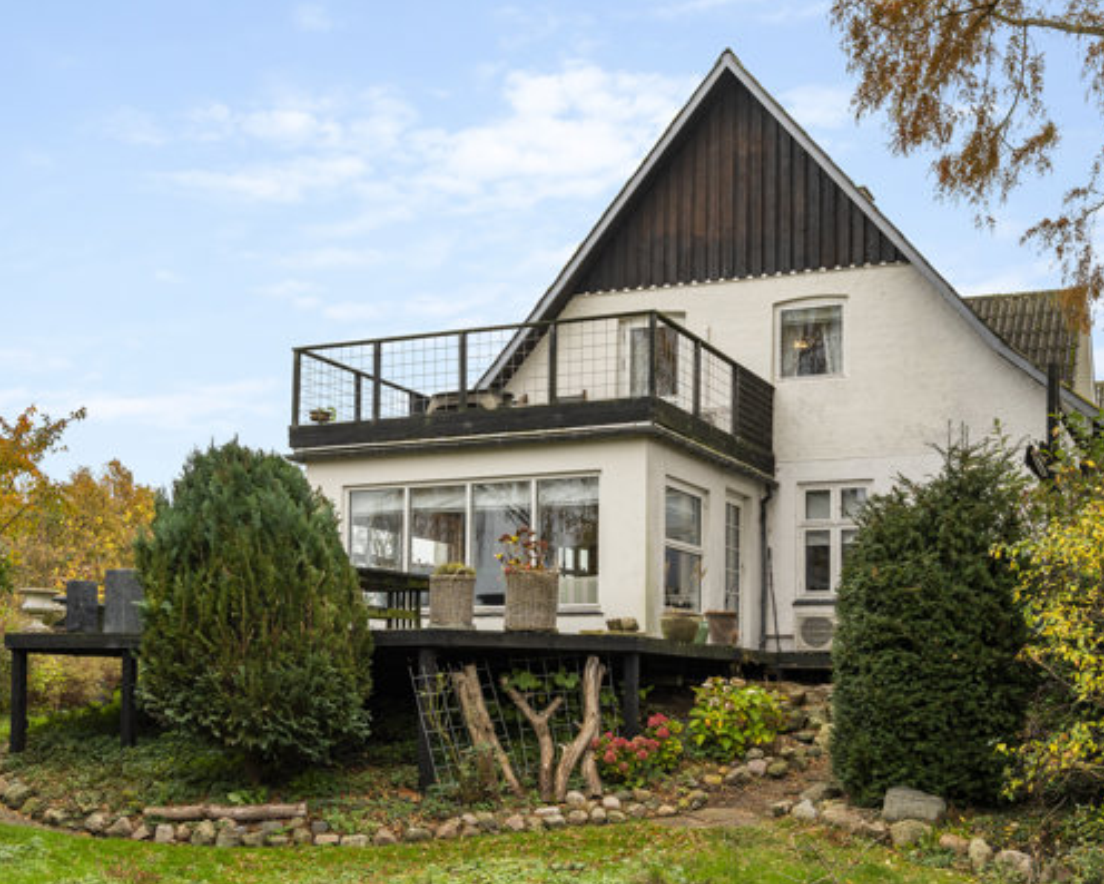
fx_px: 1391
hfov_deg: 43.2
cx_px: 610
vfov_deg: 35.2
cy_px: 443
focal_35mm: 43
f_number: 6.3
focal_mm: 25
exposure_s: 1/50
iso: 200
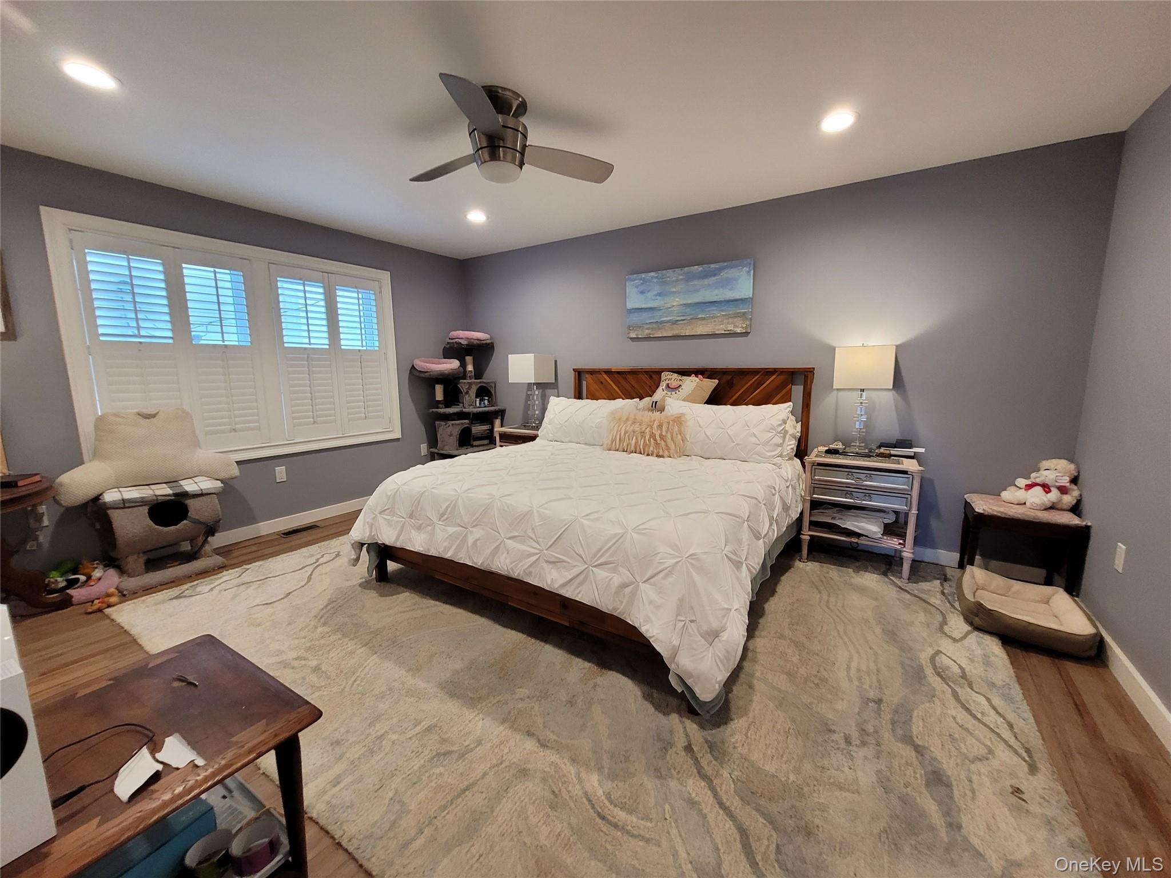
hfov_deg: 106.2
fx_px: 440
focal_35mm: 13
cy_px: 439
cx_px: 586
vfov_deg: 89.9
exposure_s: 1/60
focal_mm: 1.74
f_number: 2.2
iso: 200
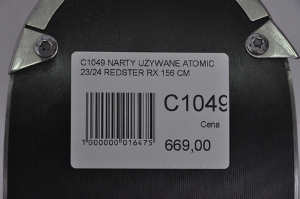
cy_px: 100
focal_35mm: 158
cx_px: 150
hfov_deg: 13.1
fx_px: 1311
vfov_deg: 8.7
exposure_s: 1/125
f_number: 9.5
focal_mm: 105
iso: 3200
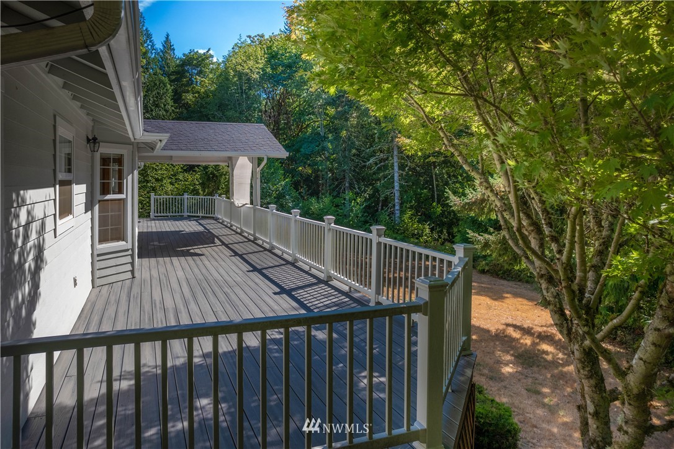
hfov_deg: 78.6
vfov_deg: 57.2
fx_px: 412
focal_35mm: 22
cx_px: 337
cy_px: 224
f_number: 2.8
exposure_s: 1/180
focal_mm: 8.38
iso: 100
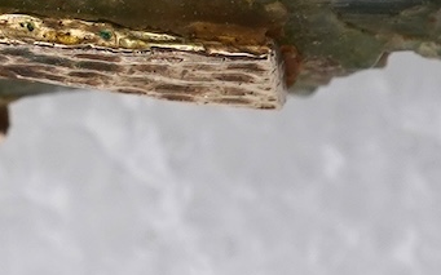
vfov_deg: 4.9
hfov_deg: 7.8
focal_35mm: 265
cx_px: -189
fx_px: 3184
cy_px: -225
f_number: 16
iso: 400
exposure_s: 1/125
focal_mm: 30
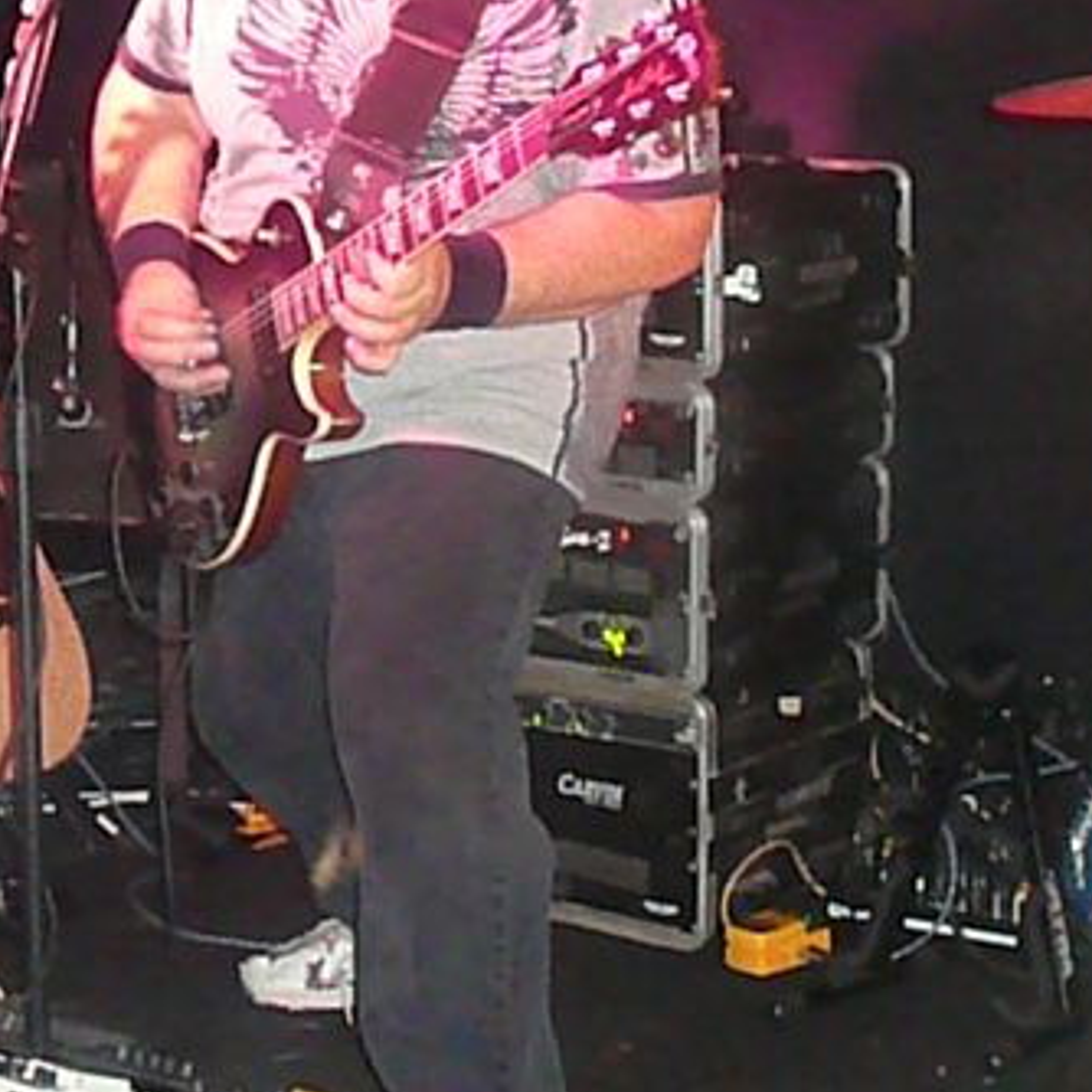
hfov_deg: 17.4
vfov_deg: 17.4
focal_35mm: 100
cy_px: 464
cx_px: 409
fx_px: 3569
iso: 1600
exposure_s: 1/30
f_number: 3.5
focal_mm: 8.7
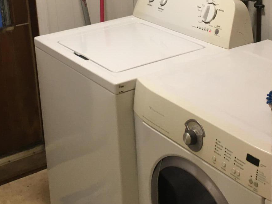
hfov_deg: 29.4
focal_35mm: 66
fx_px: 519
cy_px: 17
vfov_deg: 21.7
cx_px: 133
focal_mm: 4.15
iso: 64
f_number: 2.2
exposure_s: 1/30
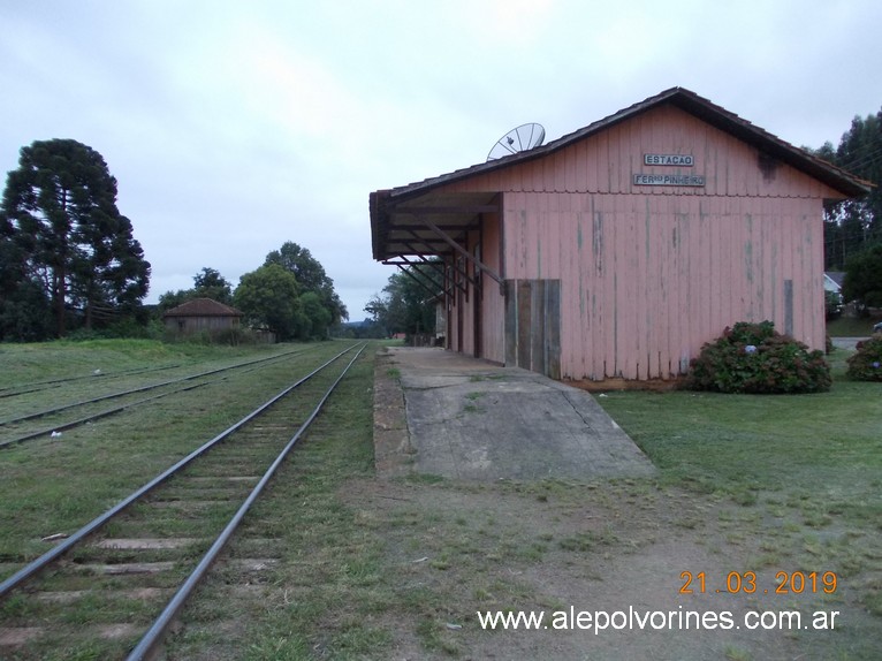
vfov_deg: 49.7
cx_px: 441
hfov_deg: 63.5
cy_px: 330
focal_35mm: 28
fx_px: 713
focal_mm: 4
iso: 160
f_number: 2.7
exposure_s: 1/25
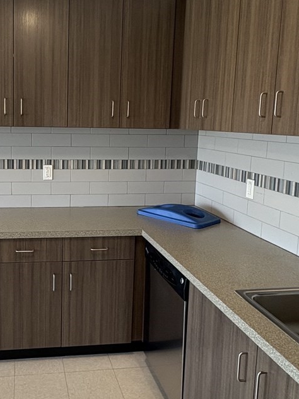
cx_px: 69
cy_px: 170
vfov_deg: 53.8
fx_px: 392
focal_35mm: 34
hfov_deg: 40.4
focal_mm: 2.22
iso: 200
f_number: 2.2
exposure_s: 1/60
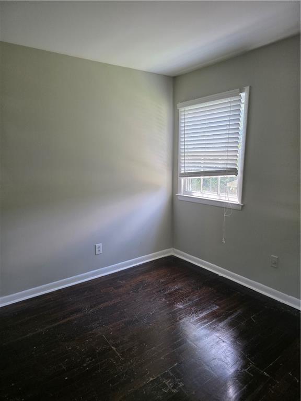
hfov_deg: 58.9
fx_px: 267
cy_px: 200
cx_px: 150
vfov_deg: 73.9
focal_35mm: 23
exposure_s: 1/180
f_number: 1.7
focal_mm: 6.3
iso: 160
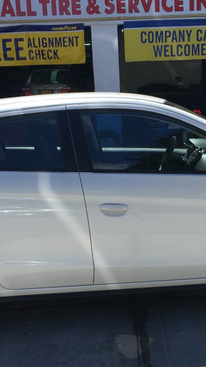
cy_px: 219
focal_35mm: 52
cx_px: 135
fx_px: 505
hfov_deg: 23.0
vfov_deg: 39.7
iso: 32
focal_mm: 4.15
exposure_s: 1/1522
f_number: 2.2
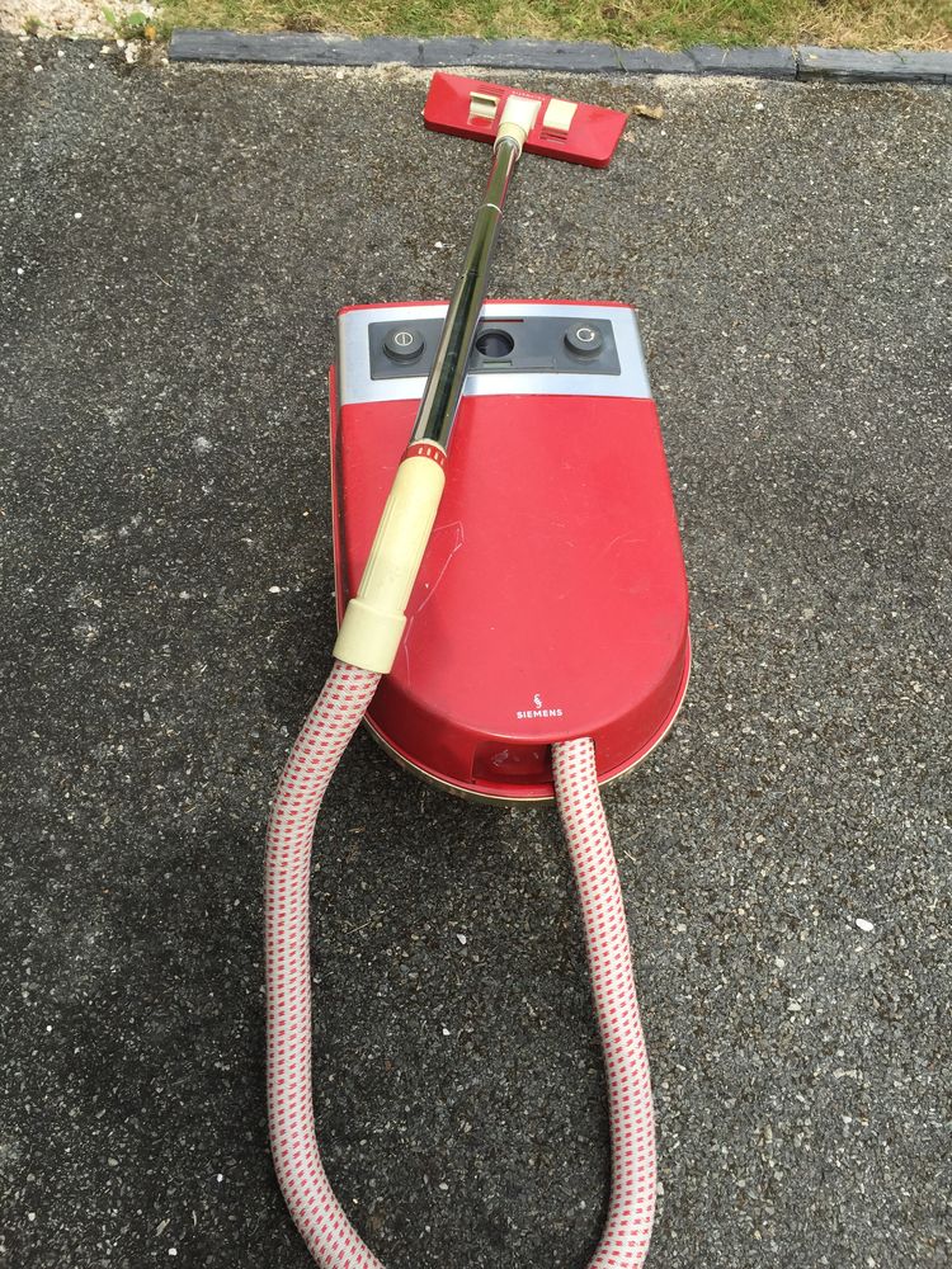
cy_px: 634
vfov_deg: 61.7
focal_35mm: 29
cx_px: 476
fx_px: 1063
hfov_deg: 48.2
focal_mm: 4.15
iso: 32
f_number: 2.2
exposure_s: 1/942
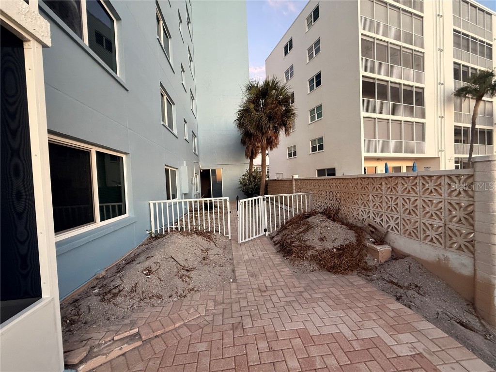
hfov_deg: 102.1
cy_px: 186
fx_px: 201
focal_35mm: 14
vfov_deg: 85.7
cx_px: 248
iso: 200
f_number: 2.2
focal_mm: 2.22
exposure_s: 1/99
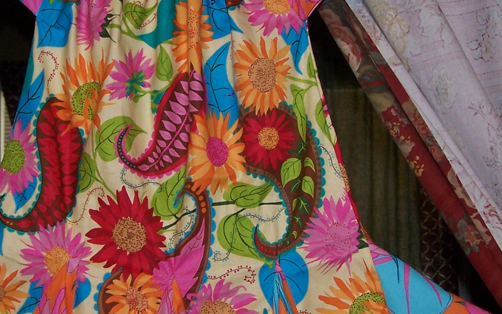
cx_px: 199
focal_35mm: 81
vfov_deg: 16.1
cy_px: 157
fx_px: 1108
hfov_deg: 25.5
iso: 140
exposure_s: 1/60
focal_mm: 6.3
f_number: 2.8
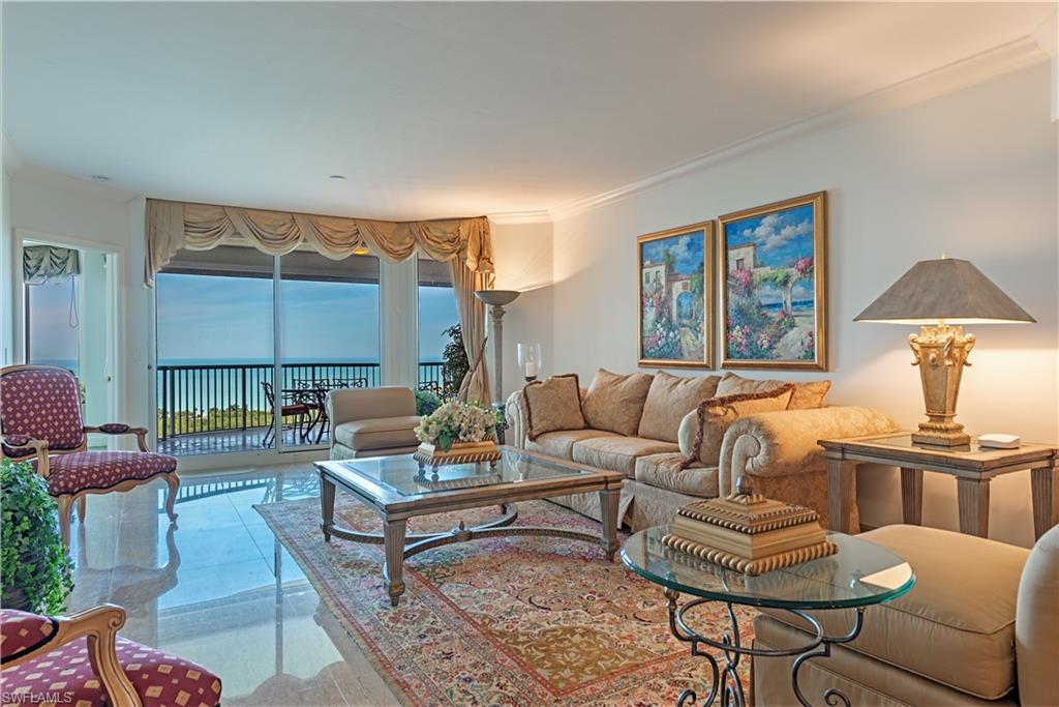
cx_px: 530
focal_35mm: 22
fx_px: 647
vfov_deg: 57.2
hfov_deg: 78.6
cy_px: 354
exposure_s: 1/160
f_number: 9
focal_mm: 22
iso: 100
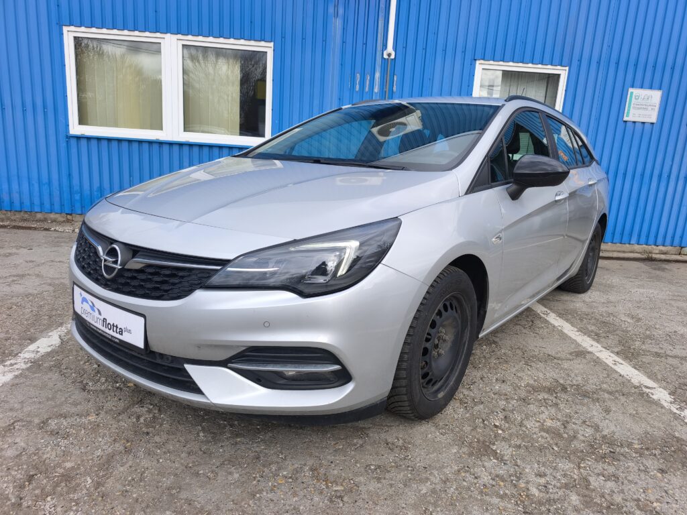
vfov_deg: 58.9
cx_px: 344
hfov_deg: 73.9
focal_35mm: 23
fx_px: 456
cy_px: 258
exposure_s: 1/888
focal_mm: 6.57
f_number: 1.6
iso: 50
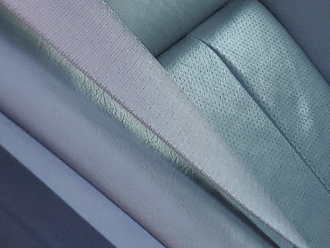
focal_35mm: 110
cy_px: 101
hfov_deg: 14.7
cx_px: 664
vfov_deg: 13.5
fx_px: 1049
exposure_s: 1/476
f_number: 1.5
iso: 50
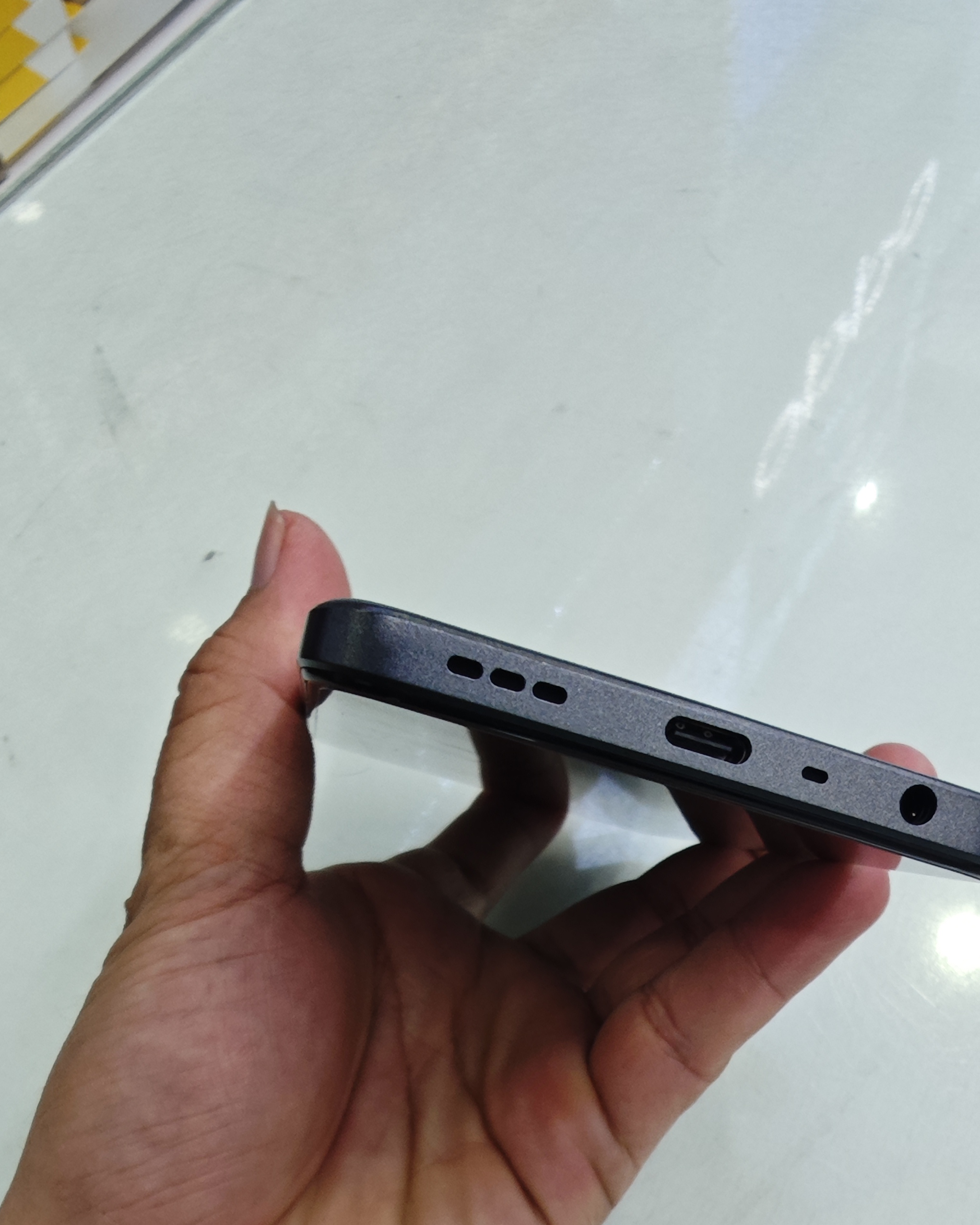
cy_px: 775
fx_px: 1305
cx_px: 536
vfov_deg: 49.7
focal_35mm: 36
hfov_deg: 41.1
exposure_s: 1/60
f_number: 1.8
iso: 100
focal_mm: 2.03
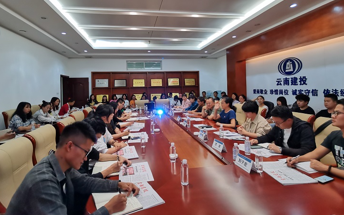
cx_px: 164
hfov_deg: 85.0
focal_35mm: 20
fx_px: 187
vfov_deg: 59.3
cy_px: 90
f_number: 2.2
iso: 400
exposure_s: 1/33.3
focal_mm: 2.2
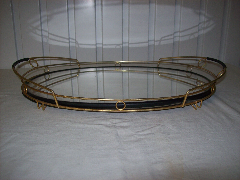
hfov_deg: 51.4
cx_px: 120
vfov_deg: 39.6
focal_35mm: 36
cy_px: 90
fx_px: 250
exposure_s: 1/64
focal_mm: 6
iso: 80
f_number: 2.7
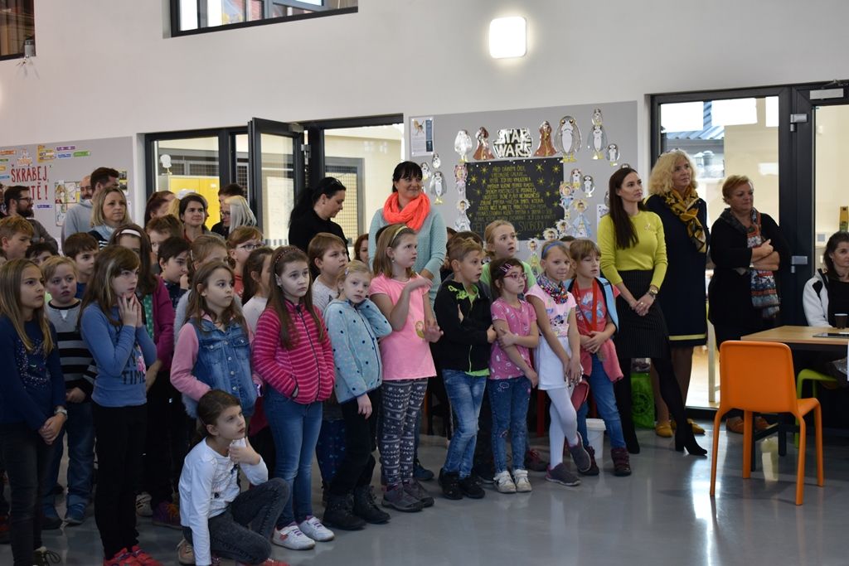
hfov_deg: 37.8
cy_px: 283
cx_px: 424
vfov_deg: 25.8
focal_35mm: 52
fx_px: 1238
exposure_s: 1/60
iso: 320
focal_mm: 35
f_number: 4.5
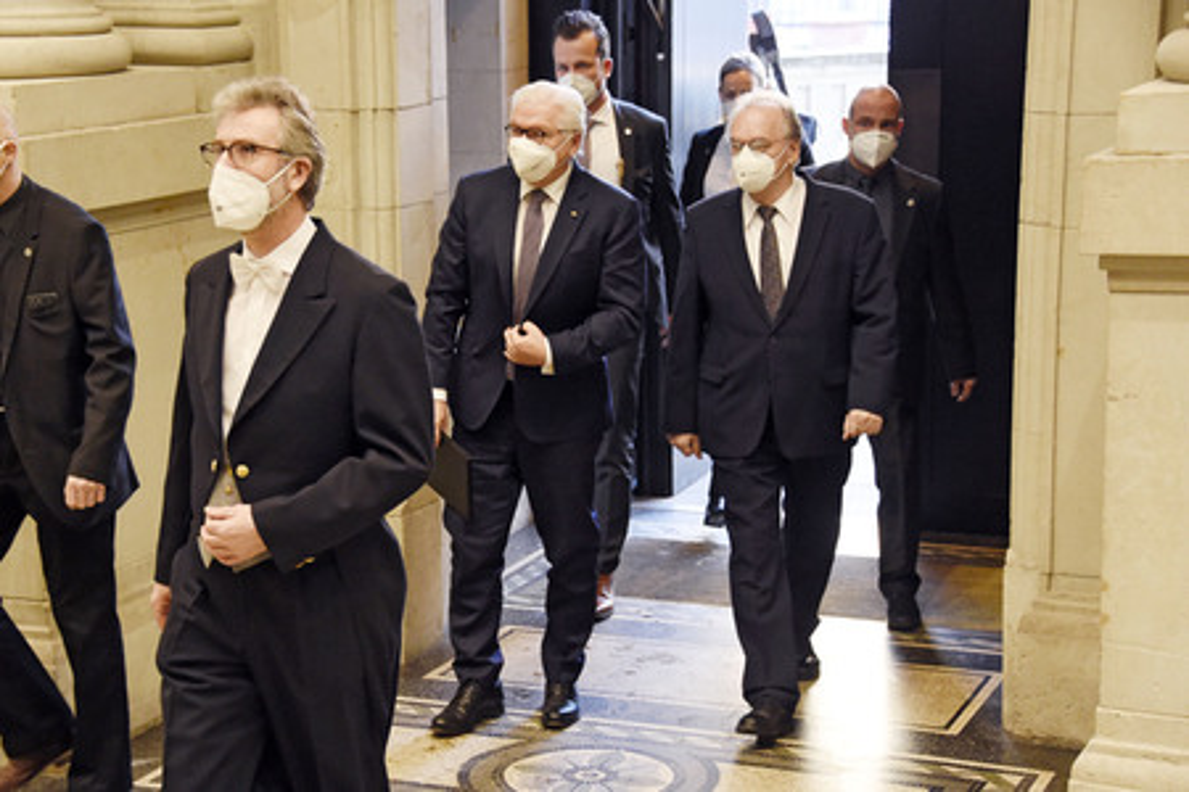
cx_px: 594
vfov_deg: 19.5
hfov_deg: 28.8
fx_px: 2312
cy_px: 396
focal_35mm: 70
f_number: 5
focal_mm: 70
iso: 5000
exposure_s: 1/320
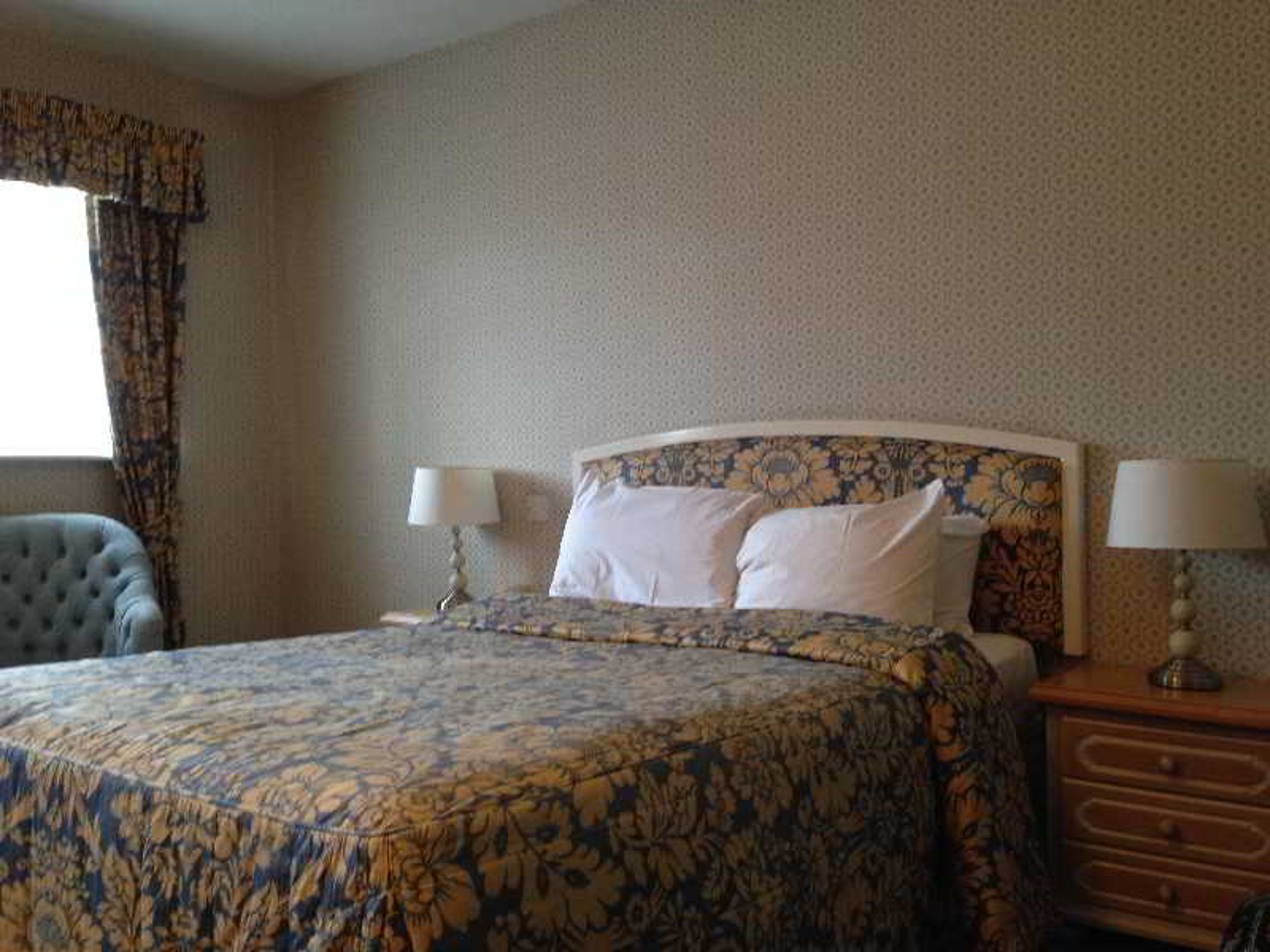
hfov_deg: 55.4
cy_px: 476
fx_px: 1211
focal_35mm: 33
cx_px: 635
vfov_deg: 42.9
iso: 200
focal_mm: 4.12
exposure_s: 1/20
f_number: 2.4
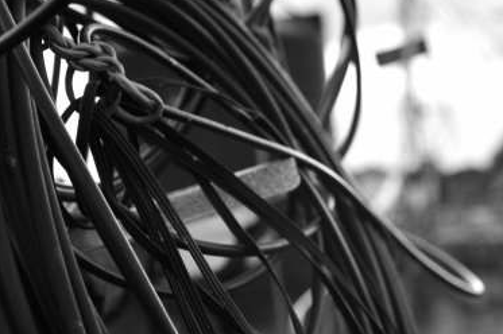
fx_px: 1717
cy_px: 158
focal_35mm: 123
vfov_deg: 11.1
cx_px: 356
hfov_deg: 16.6
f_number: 5
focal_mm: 50
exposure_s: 1/20
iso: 400
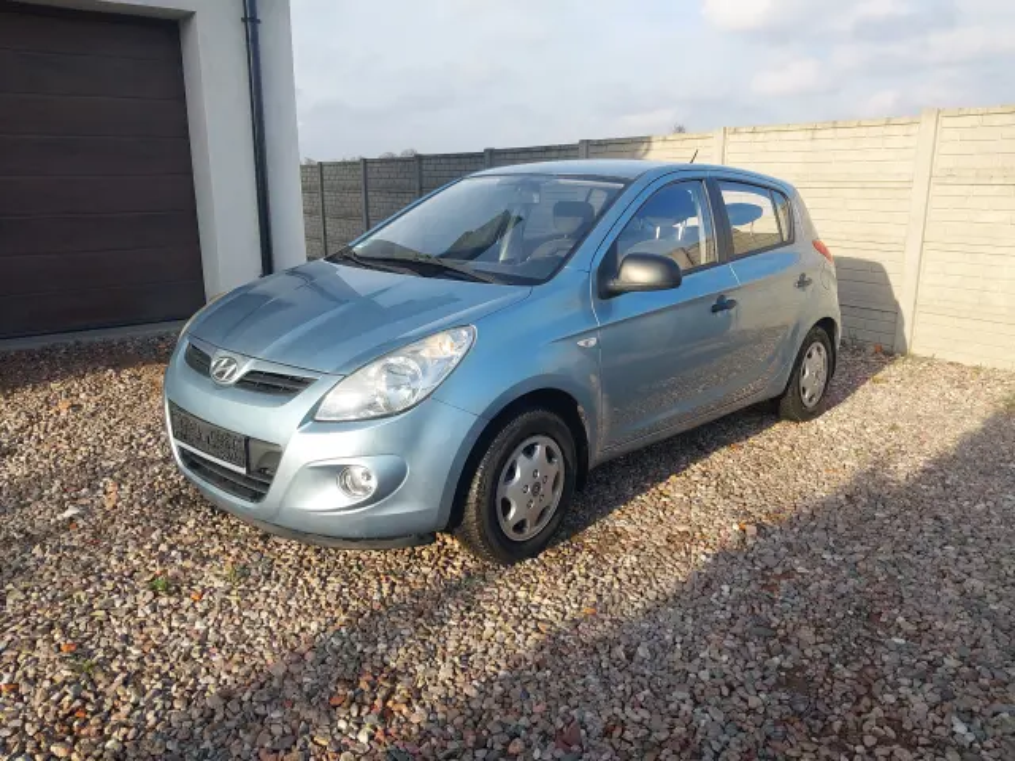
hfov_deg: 60.0
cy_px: 380
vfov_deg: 46.8
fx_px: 880
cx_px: 508
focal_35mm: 30
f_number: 1.8
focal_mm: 4.6
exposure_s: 1/340
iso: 20
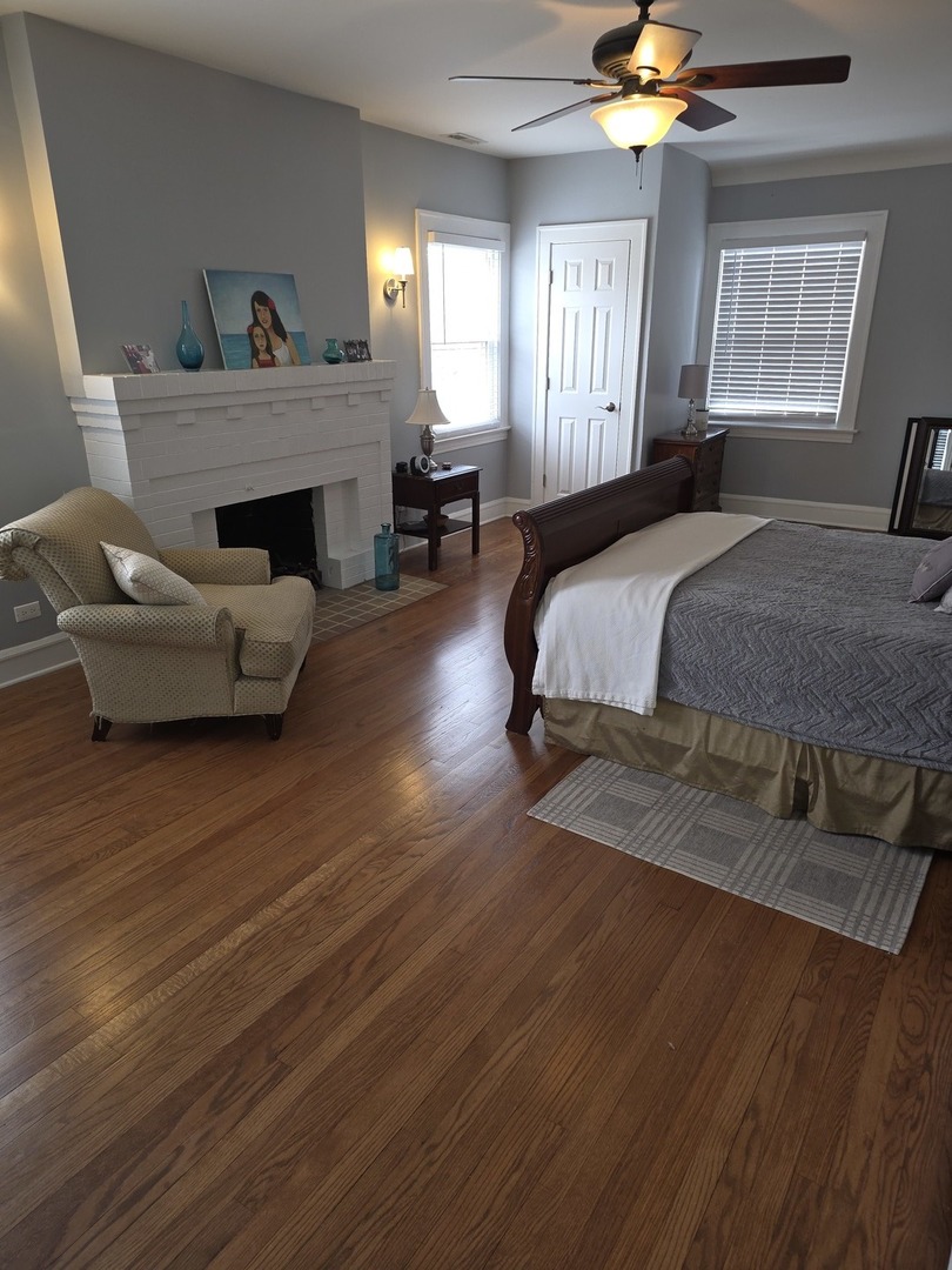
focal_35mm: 23
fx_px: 843
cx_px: 476
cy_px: 635
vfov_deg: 73.9
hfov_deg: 58.9
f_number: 1.7
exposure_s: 1/40
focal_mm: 6.25
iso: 125
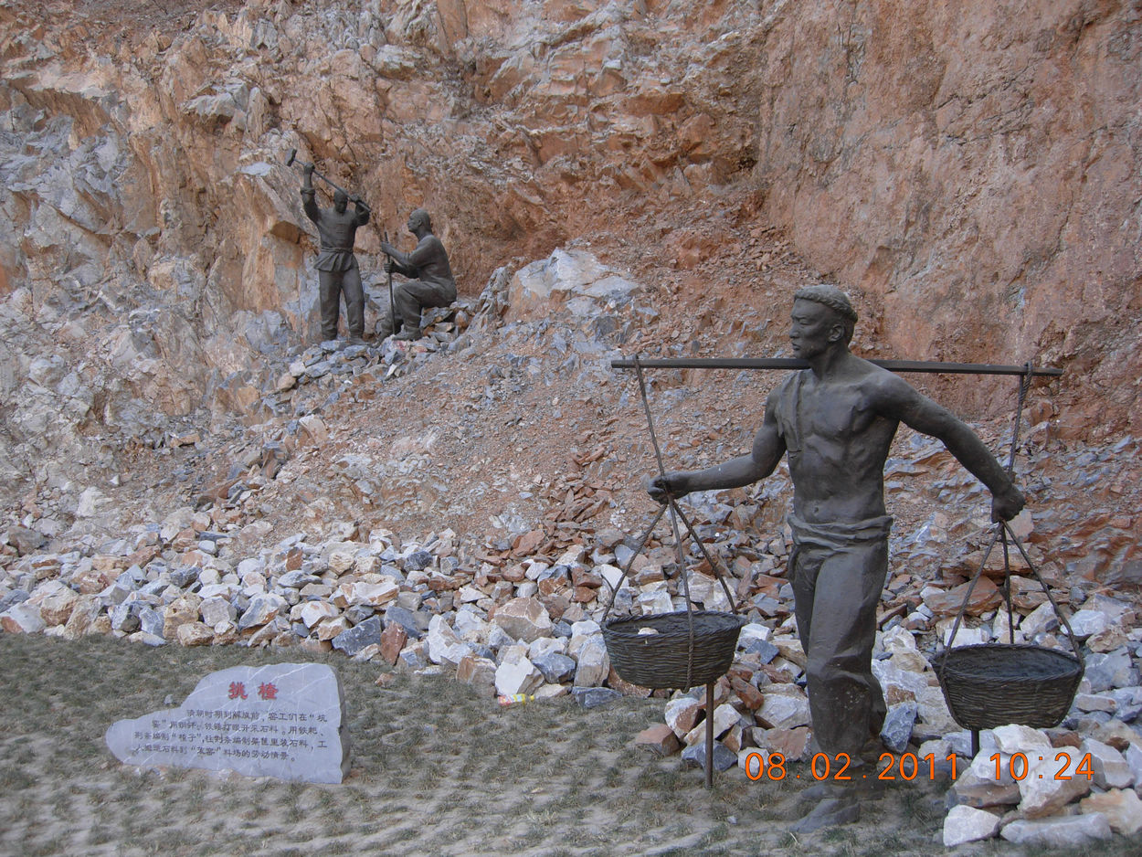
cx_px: 571
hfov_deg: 51.3
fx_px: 1188
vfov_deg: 39.7
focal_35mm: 36
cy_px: 428
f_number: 3.4
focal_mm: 7.5
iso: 50
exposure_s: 1/104
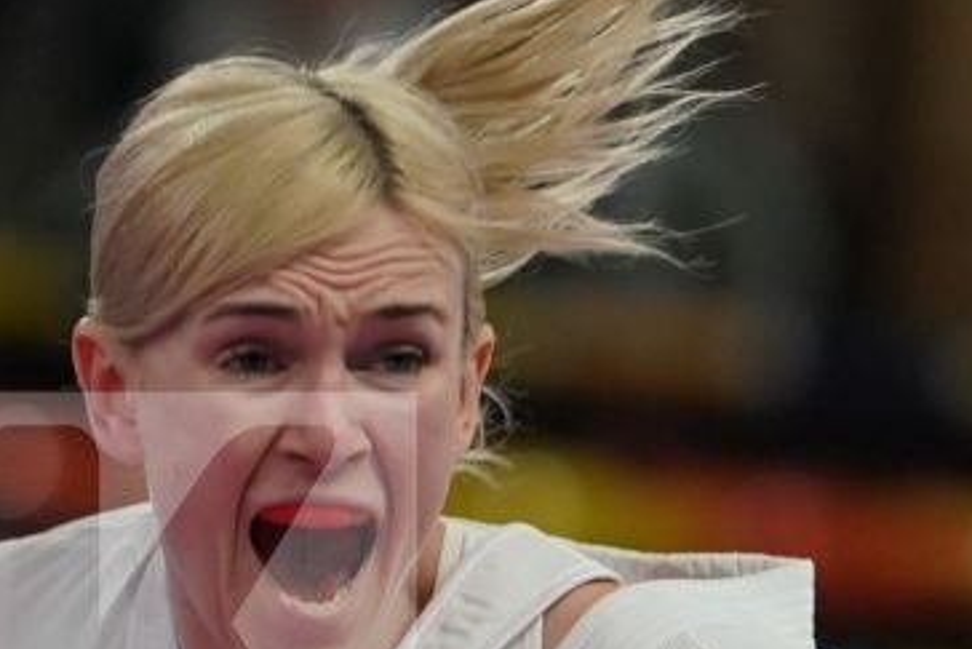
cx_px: 1073
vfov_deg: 1.4
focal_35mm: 989
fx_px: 26712
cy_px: 636
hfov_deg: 2.1
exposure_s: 1/1000
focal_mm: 200
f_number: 2.8
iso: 1600
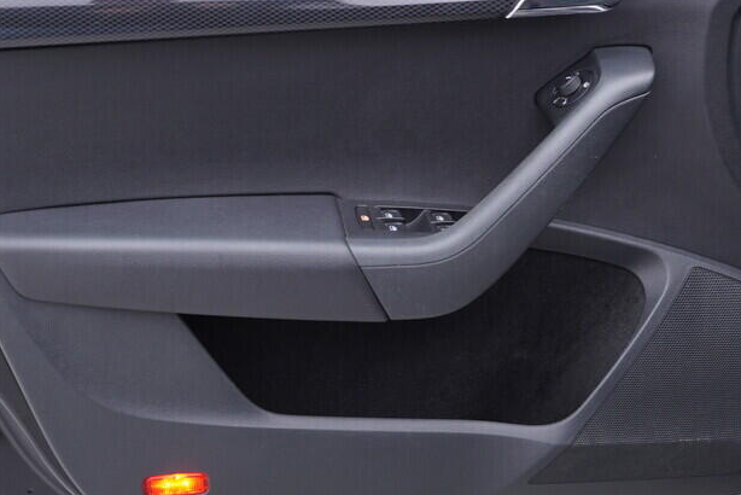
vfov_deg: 22.6
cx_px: 305
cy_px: 281
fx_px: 1236
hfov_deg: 33.3
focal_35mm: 60
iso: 125
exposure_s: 1/40
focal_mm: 24
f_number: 3.2
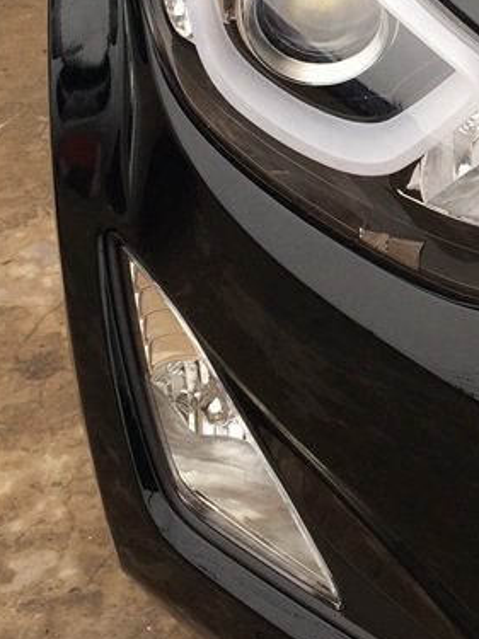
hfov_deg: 17.2
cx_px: 564
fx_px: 1514
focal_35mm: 82
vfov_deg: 23.6
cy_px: 170
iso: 32
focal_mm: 4.12
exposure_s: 1/595
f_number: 2.2
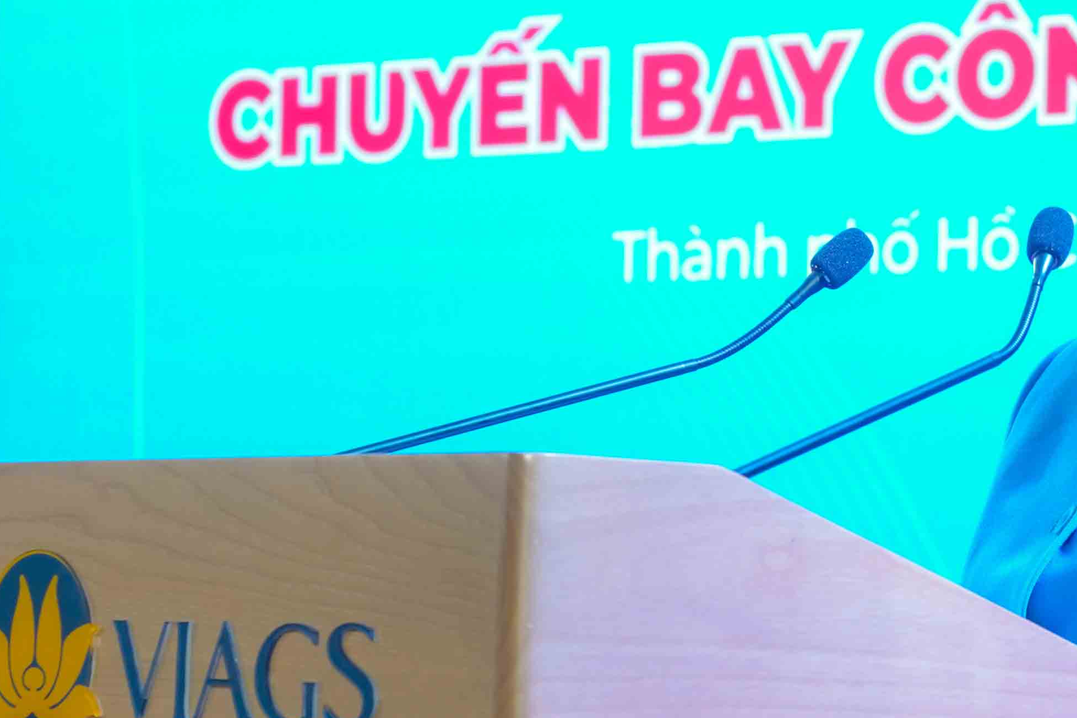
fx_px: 5414
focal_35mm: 181
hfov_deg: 11.3
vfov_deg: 7.6
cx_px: 1014
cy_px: 467
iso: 1000
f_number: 6.3
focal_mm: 59
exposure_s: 1/100
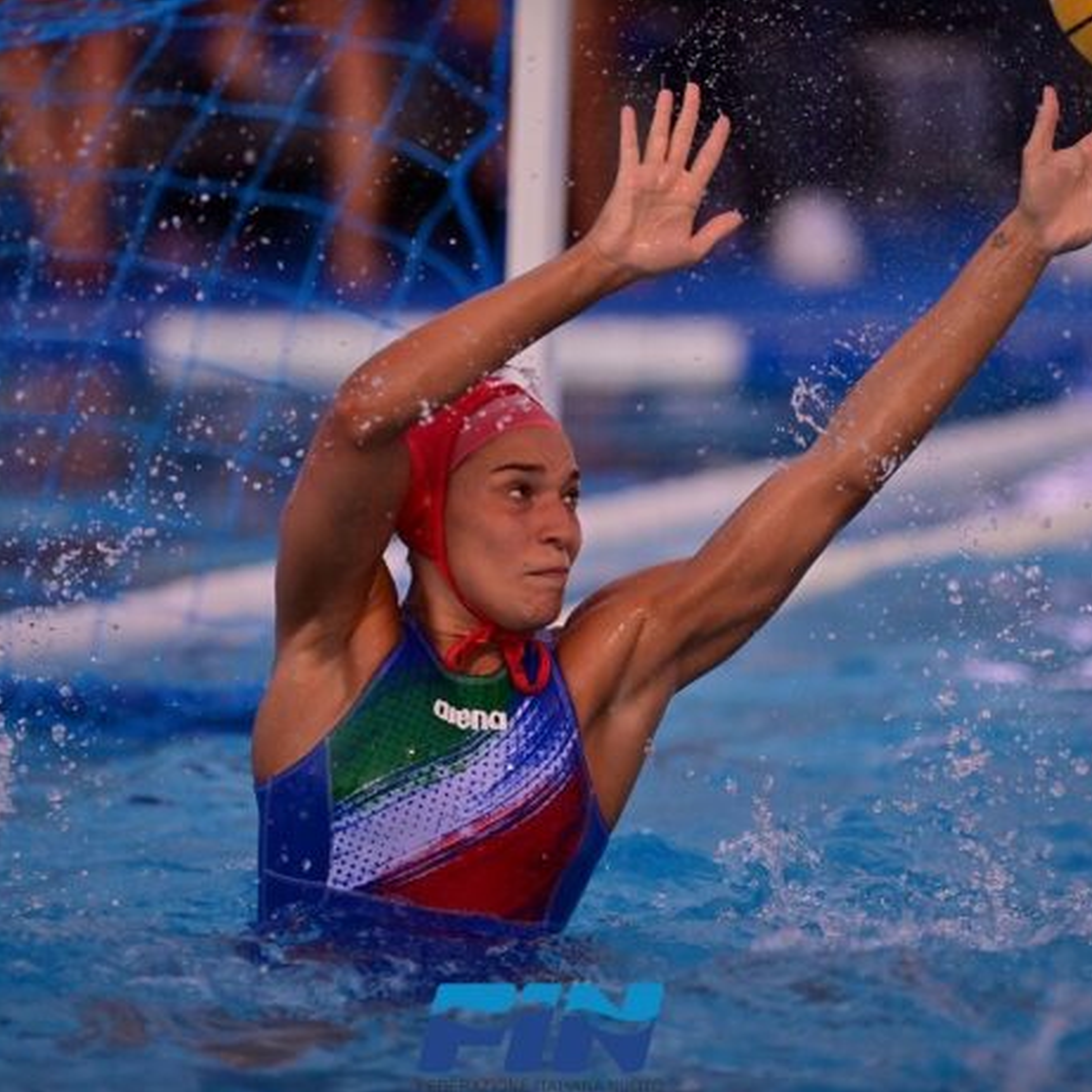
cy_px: 547
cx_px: 552
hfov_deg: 4.6
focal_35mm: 385
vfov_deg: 4.6
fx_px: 13741
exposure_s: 1/1600
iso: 500
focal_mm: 300
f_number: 2.8
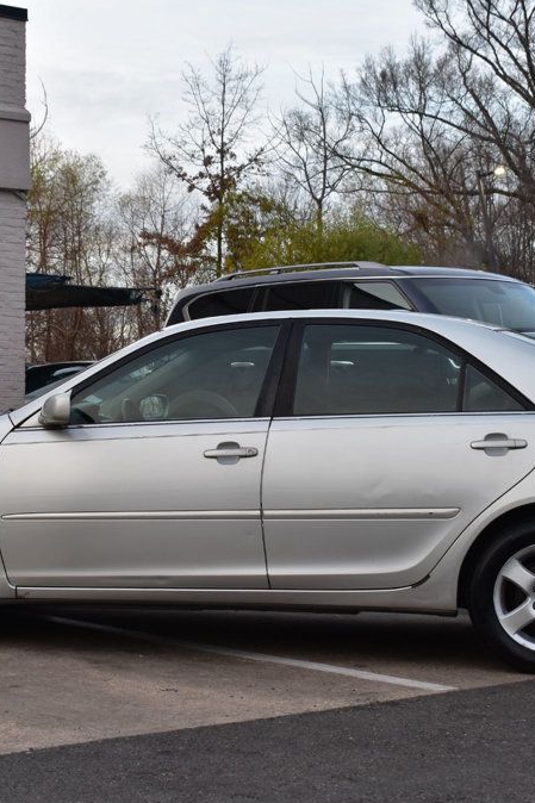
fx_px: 1779
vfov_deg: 25.4
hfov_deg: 17.1
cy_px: 402
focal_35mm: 80
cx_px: 198
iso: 400
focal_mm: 35
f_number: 8
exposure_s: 1/50
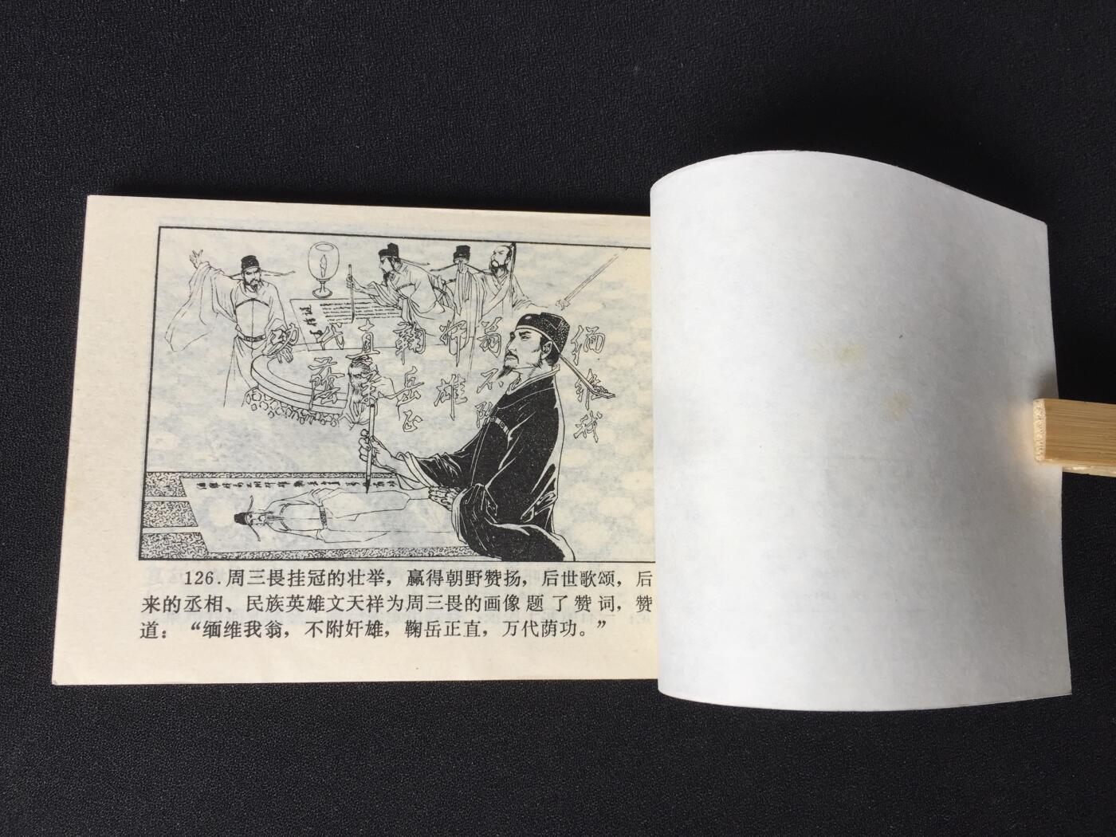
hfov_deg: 61.7
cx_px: 558
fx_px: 935
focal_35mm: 29
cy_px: 418
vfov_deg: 48.2
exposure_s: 1/100
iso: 32
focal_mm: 4.15
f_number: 2.2
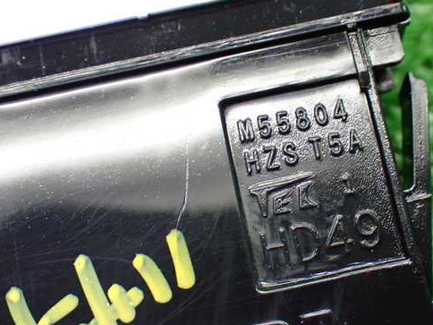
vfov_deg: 21.9
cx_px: 265
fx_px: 838
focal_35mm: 67
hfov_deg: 28.9
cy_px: 156
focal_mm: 9.65
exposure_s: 1/60
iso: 800
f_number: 3.3
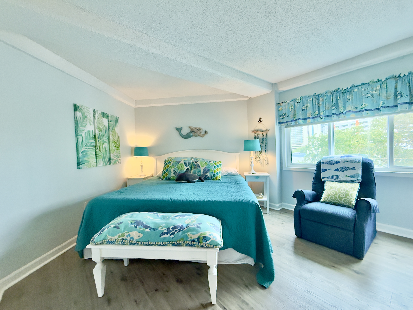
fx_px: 167
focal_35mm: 14
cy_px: 155
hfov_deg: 102.1
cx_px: 206
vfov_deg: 85.7
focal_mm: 2.22
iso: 500
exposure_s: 1/120
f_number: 2.2
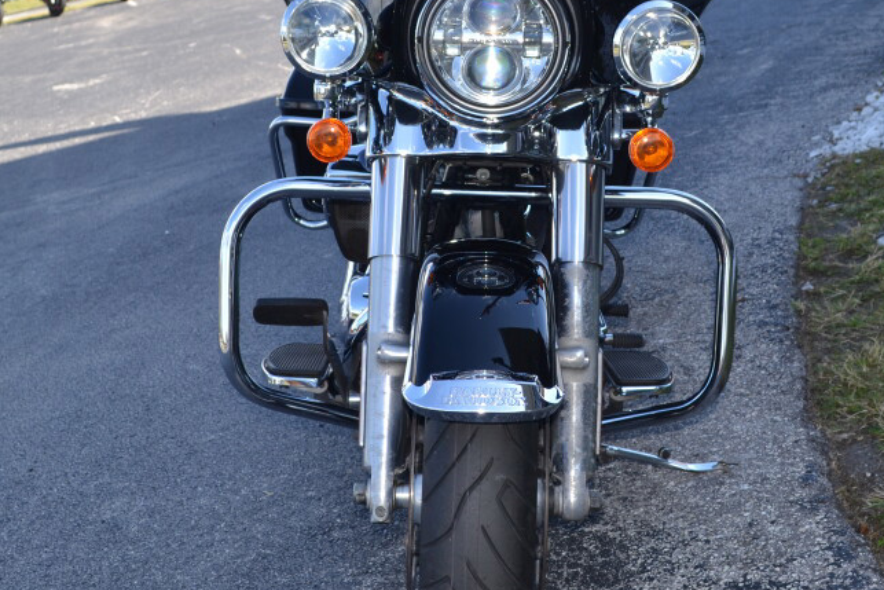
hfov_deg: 35.6
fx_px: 1375
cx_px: 494
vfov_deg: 24.1
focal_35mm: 56
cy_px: 221
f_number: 5.6
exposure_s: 1/200
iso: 100
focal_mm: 20
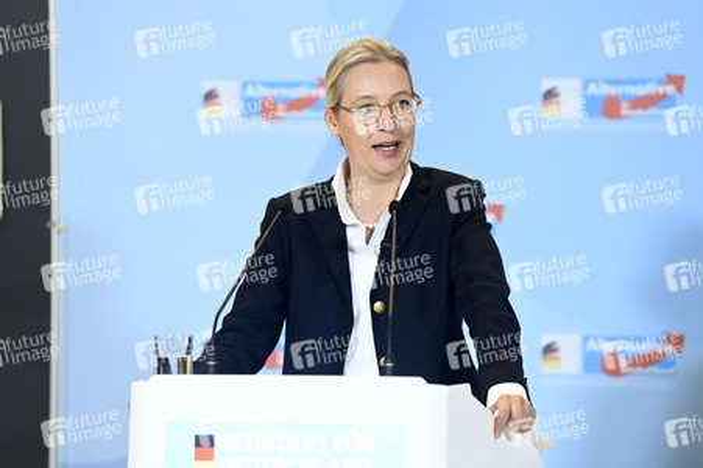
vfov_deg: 7.4
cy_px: 234
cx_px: 352
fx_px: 3610
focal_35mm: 185
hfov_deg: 11.1
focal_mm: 185
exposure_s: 1/400
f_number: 4
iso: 8000
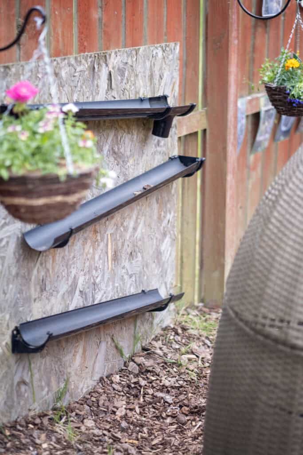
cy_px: 228
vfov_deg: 24.2
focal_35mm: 84
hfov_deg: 16.3
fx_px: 1060
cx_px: 152
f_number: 1.2
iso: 320
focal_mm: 56
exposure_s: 1/2000
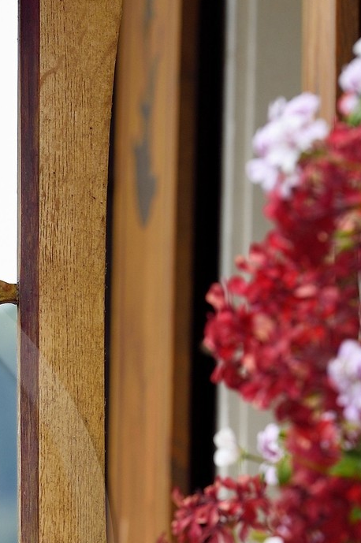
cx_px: -251
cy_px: 576
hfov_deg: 2.0
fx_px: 10519
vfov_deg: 3.0
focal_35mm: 698
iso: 200
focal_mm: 200
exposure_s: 1/500
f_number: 5.6
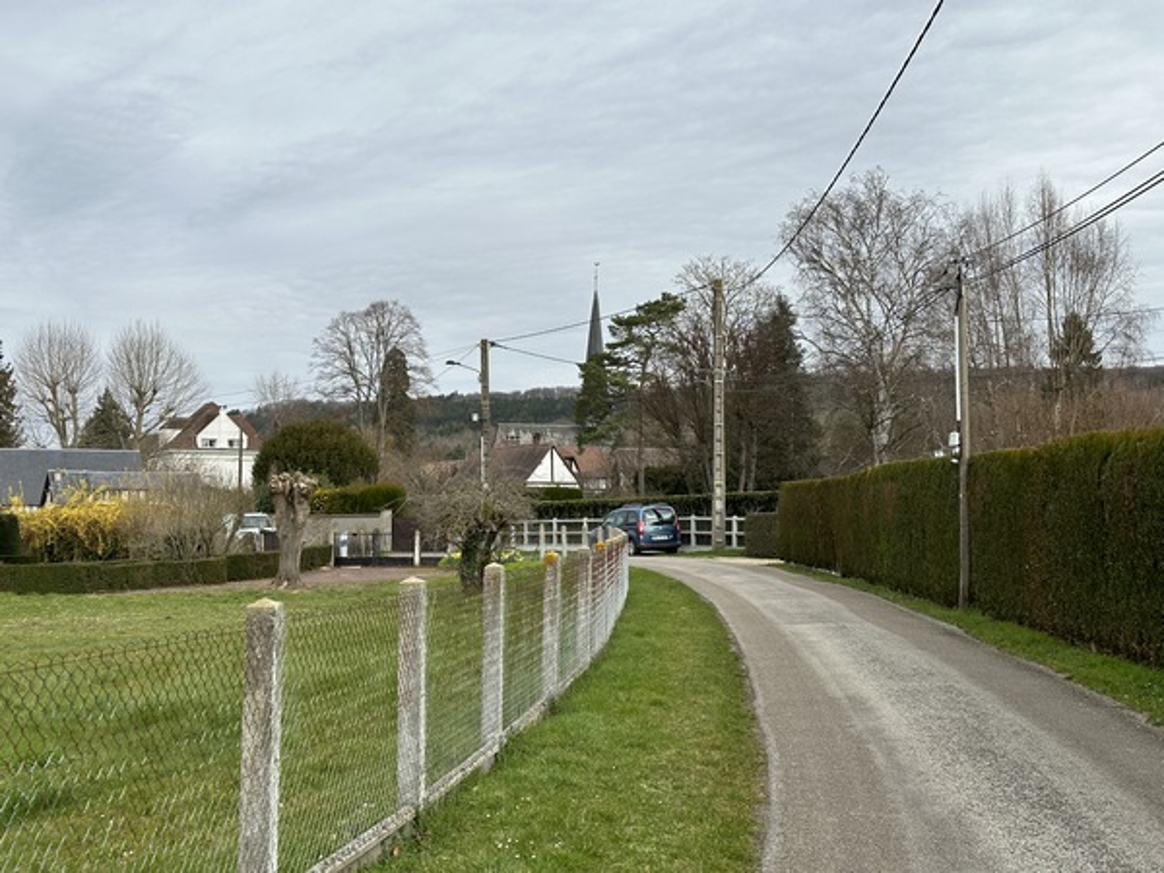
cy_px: 436
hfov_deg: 39.7
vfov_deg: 30.3
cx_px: 582
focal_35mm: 48
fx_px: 1614
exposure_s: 1/2114
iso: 64
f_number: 1.78
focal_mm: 6.86
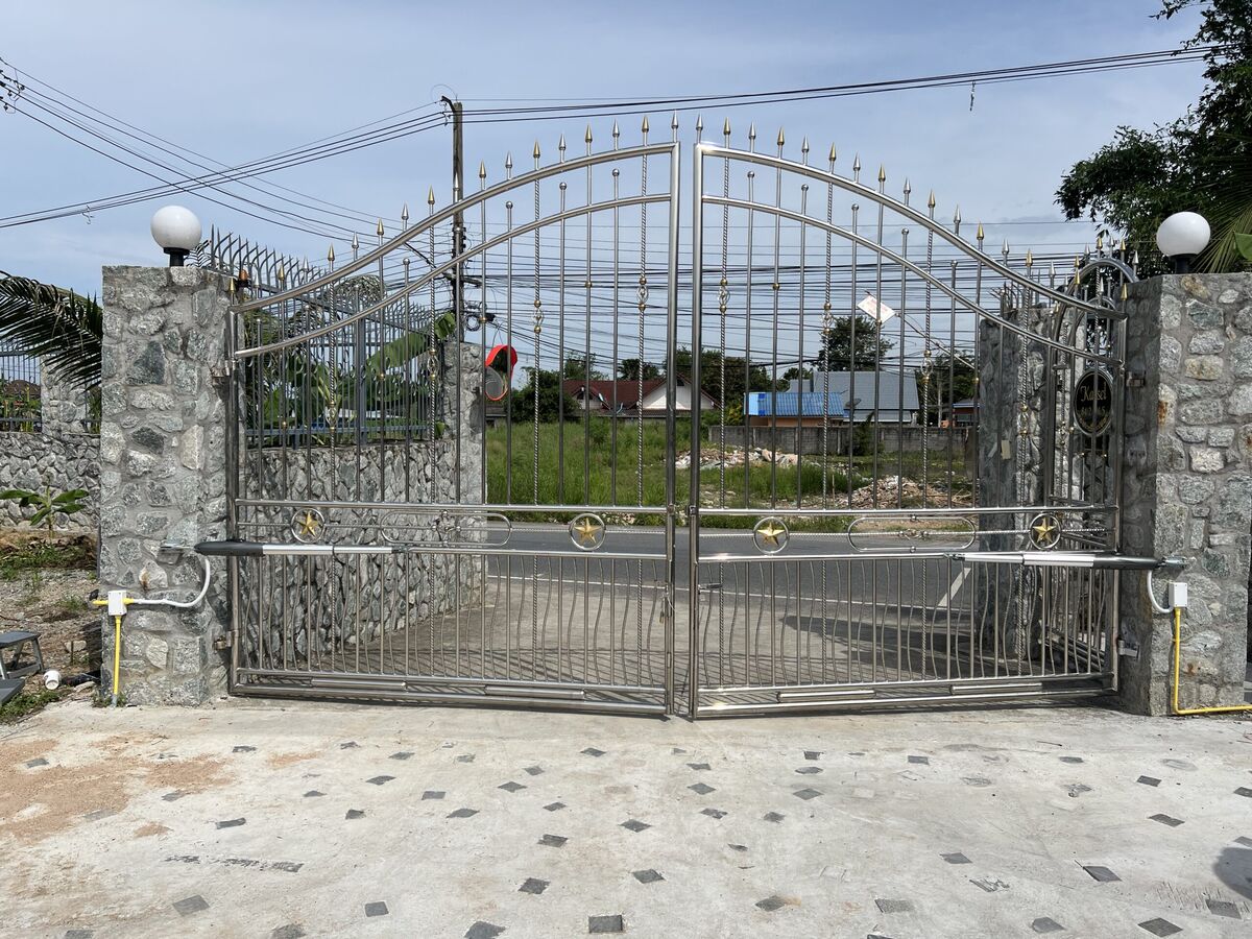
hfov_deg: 67.3
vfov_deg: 53.1
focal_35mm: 26
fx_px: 940
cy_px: 470
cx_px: 626
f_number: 1.5
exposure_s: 1/6579
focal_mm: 5.7
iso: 50
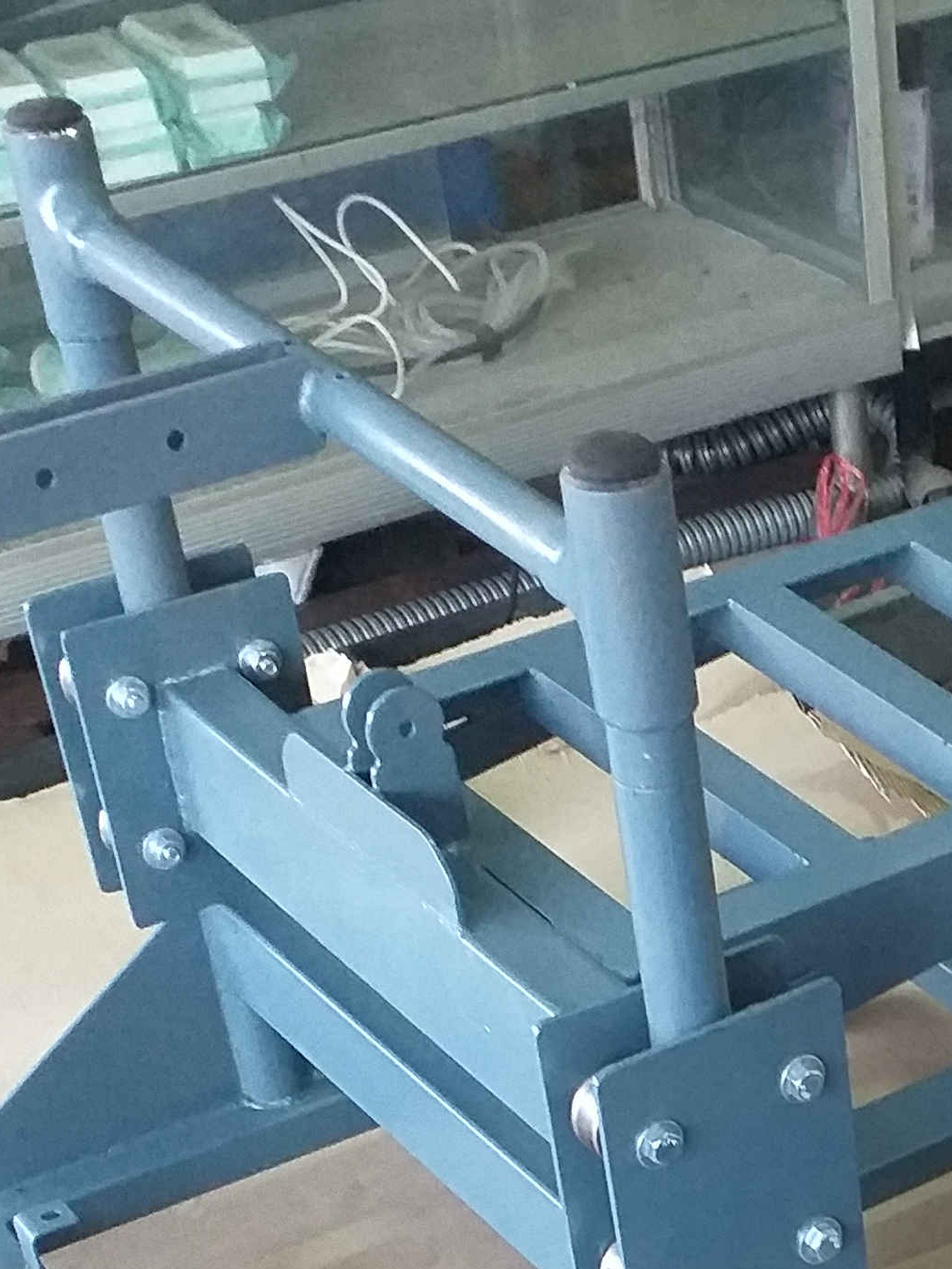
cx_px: 1224
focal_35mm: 80
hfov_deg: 17.4
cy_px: 1589
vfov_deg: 22.2
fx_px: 2933
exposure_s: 1/33
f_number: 1.9
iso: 250
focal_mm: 3.6
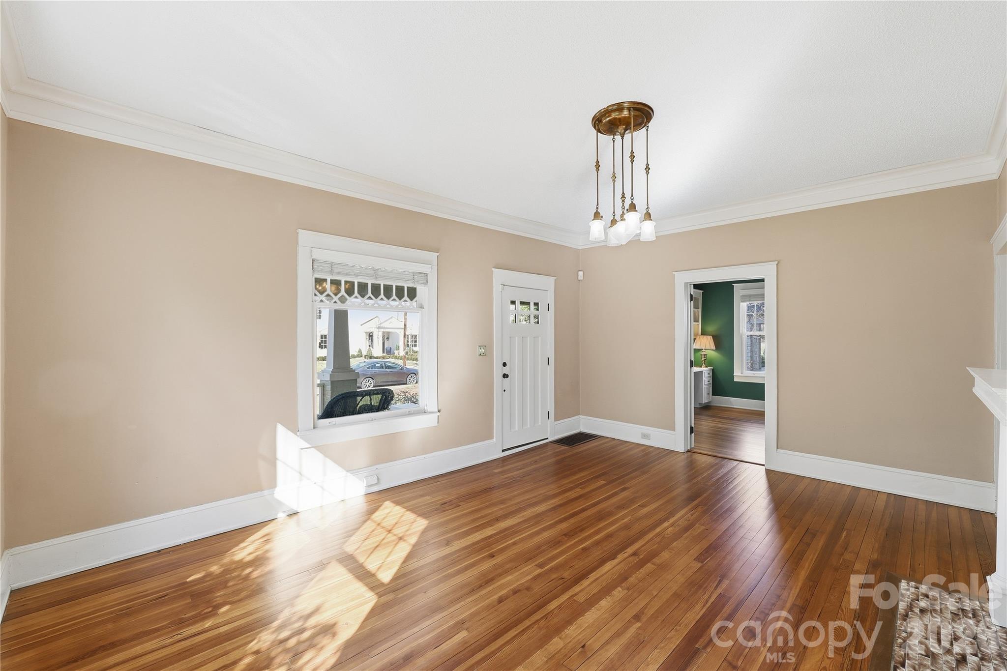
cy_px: 336
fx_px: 392
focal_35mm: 14
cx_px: 504
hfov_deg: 104.3
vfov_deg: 81.2
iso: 250
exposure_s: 1/60
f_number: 9
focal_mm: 14
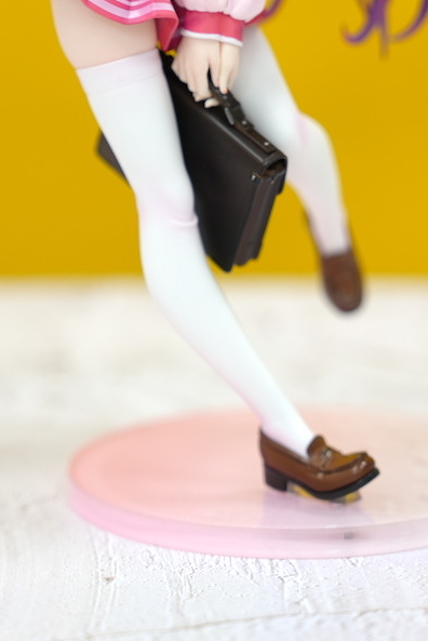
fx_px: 2458
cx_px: 199
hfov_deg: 10.0
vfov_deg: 14.7
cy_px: 66
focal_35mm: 138
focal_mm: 70
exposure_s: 1/60
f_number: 2.8
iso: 200
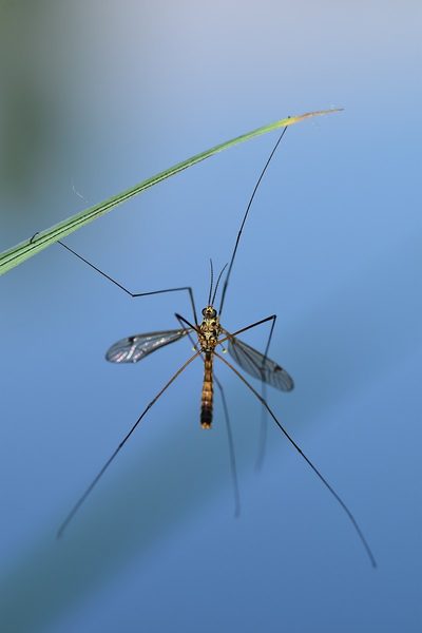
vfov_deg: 13.0
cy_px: 316
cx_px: 211
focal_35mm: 158
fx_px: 2769
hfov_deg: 8.7
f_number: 8
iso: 100
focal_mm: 105
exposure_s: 1/200
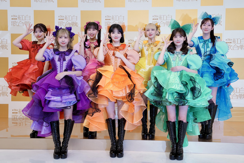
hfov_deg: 42.7
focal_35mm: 46
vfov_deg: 29.2
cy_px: 82
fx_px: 312
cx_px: 122
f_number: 5.6
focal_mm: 46
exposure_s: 1/200
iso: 1000
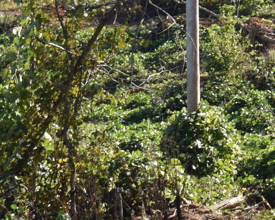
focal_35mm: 201
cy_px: 0
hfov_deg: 8.9
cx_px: 607
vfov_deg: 7.7
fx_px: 1636
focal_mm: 30
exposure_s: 1/125
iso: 100
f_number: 8
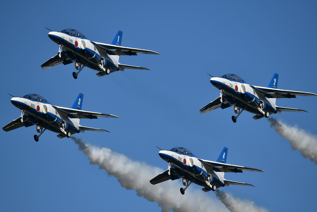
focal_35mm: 600
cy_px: 106
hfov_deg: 3.4
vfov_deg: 2.3
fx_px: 5283
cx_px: 158
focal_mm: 600
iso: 160
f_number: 9
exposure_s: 1/1000
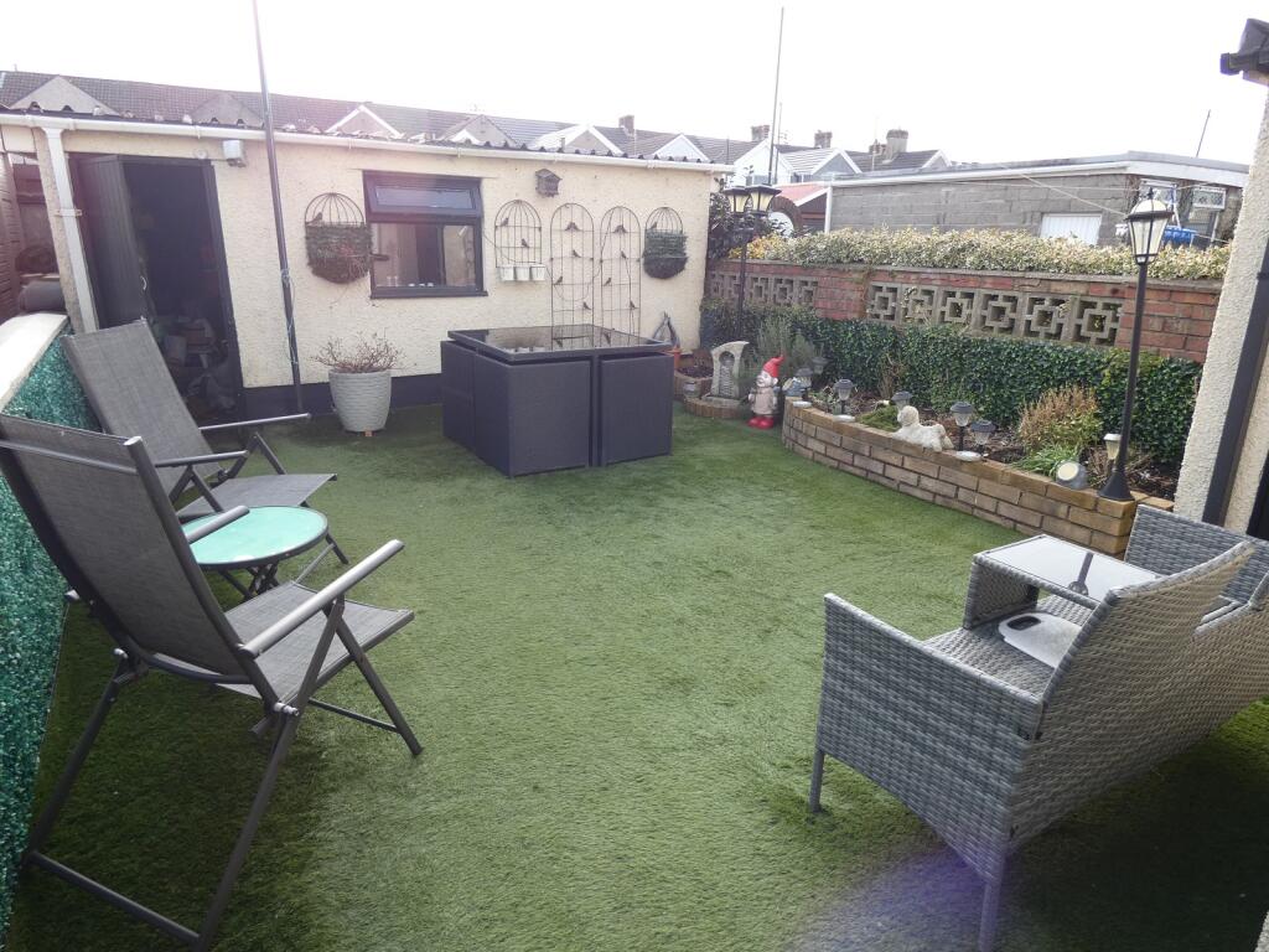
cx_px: 634
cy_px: 476
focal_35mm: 20
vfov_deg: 66.0
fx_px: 733
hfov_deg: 81.7
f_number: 2.8
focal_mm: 3.6
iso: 80
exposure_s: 1/200
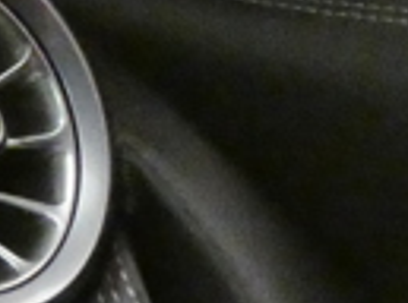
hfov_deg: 6.3
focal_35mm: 311
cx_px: 617
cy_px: -44
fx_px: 3655
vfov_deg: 4.7
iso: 3200
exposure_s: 1/80
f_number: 3.9
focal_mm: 9
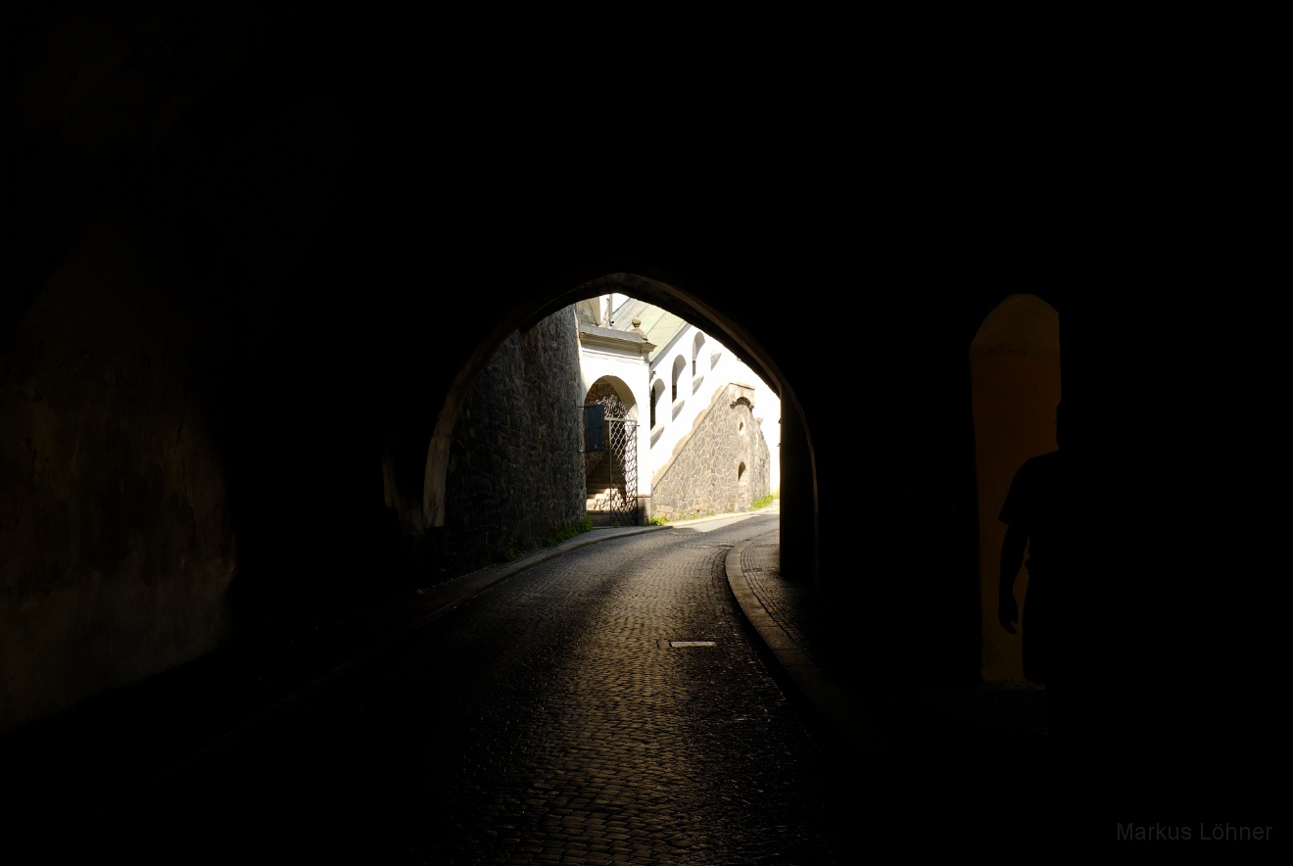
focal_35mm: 36
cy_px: 433
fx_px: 1295
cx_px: 646
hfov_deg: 53.1
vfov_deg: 37.0
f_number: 8
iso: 100
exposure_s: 1/90
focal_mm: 24
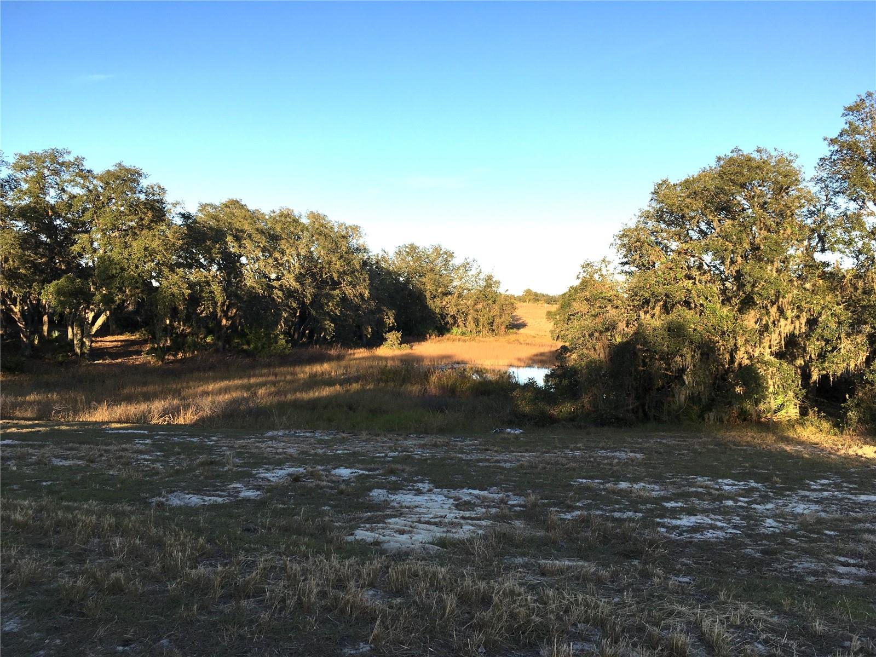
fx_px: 734
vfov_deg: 48.2
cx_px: 438
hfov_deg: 61.7
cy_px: 328
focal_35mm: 29
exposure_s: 1/668
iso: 25
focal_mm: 4.15
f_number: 2.2
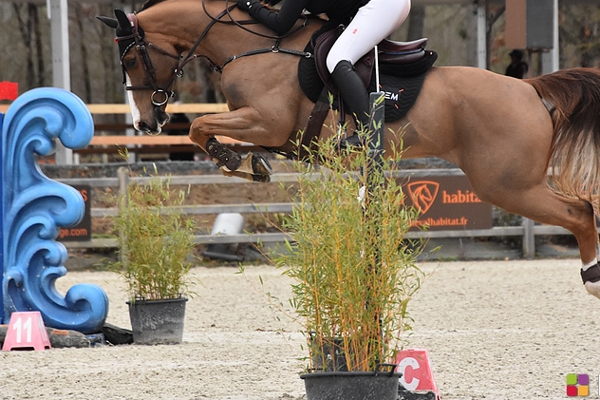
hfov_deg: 5.3
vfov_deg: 3.6
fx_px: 6443
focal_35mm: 387
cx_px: 327
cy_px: 147
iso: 2000
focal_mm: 185
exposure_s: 1/1600
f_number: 5.6
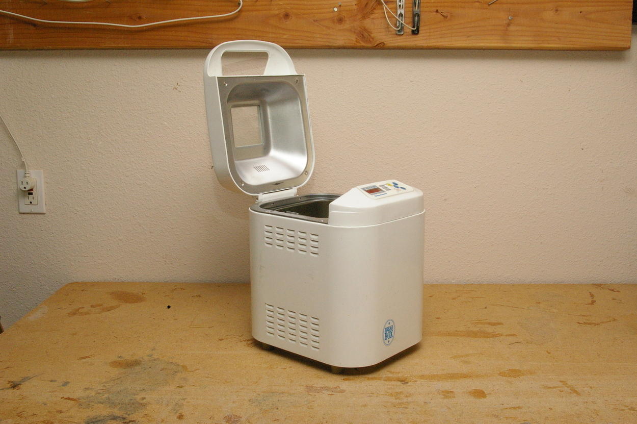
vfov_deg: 34.1
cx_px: 318
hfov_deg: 49.6
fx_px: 689
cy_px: 212
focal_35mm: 39
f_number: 22
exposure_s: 1/180
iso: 1600
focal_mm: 26
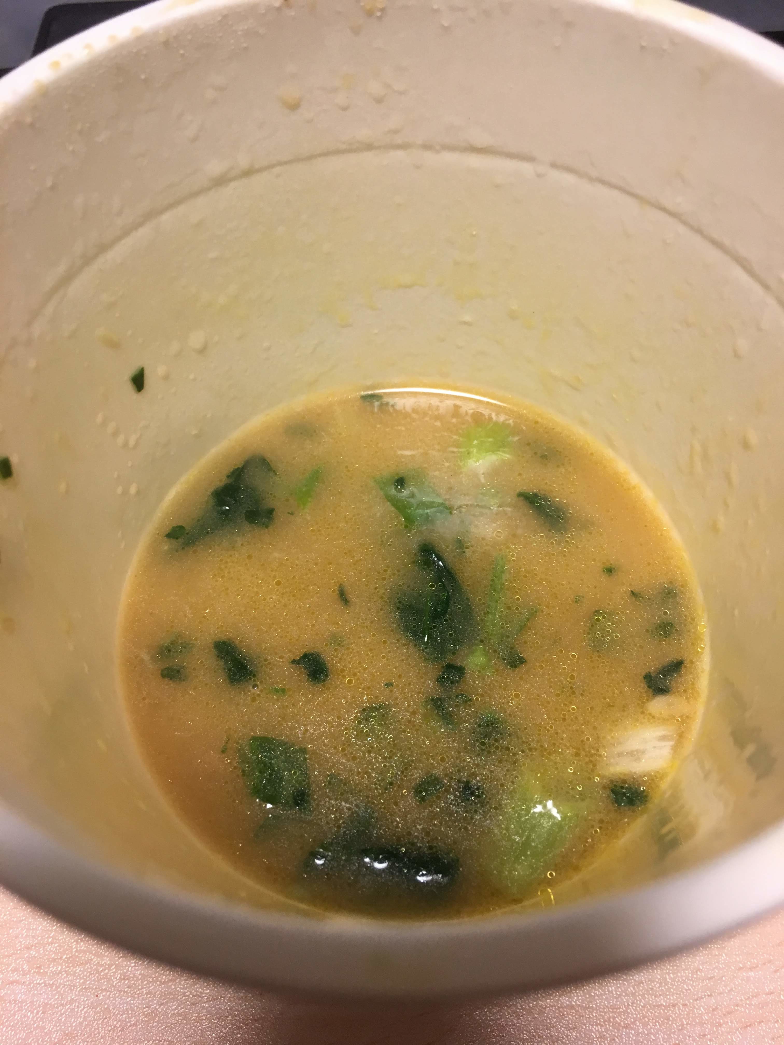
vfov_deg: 61.7
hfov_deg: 48.2
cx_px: 392
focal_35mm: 29
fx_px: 876
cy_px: 522
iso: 80
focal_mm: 4.15
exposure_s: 1/30
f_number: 2.2
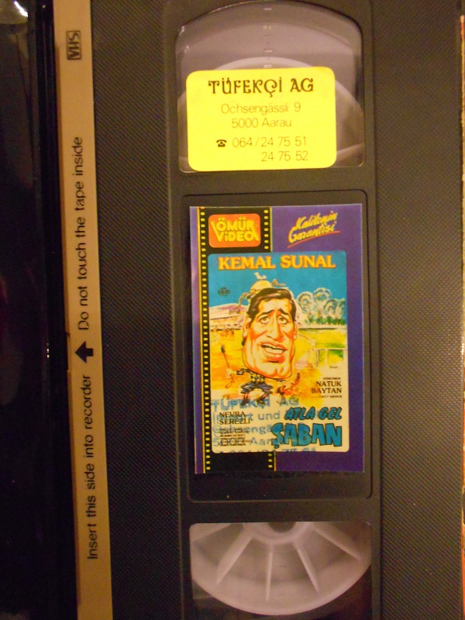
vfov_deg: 61.7
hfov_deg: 48.2
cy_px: 310
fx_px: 519
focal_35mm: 29
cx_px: 232
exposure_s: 1/10
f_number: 3.4
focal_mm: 5.3
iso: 800
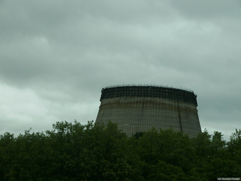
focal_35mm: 36
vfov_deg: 39.6
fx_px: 251
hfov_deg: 51.4
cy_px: 90
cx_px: 120
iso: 50
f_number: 2.8
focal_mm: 6
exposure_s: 1/640
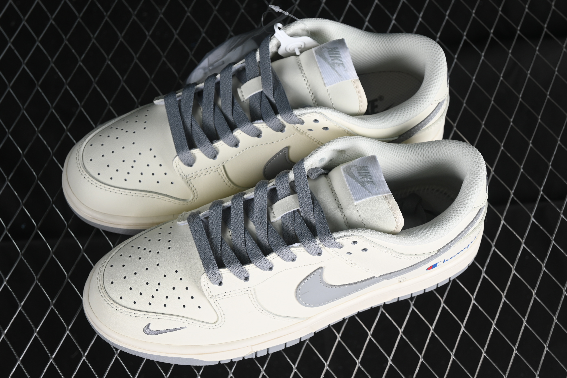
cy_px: 189
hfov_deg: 27.0
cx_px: 284
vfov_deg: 18.2
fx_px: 1181
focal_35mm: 75
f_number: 7.1
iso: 160
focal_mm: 50
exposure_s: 1/80
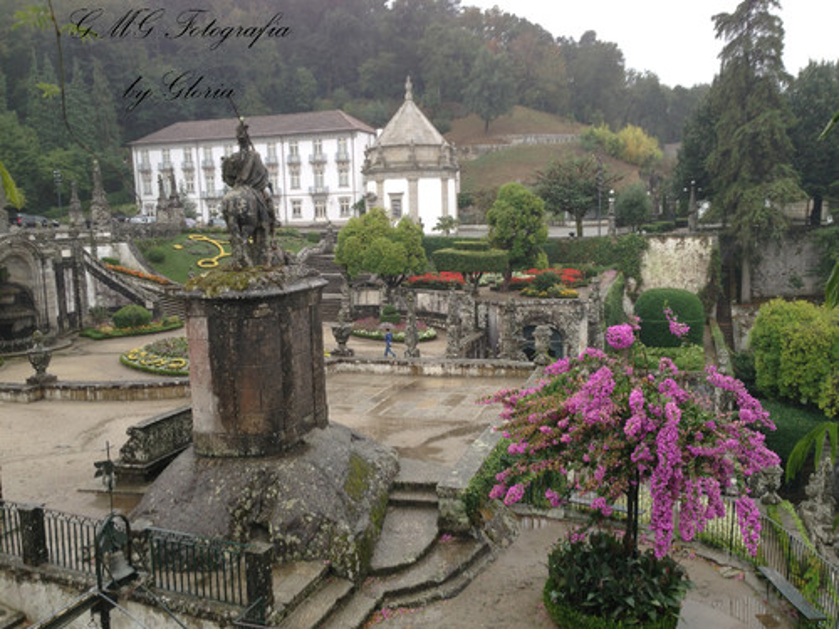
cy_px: 314
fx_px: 800
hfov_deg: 55.4
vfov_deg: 42.9
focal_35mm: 33
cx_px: 420
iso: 50
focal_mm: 4.13
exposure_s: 1/60
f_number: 2.4
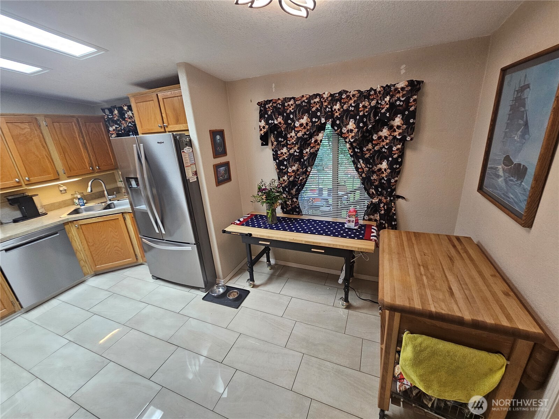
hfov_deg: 106.2
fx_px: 210
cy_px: 210
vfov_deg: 89.9
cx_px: 280
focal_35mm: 13
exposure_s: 1/60
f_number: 2.2
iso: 160
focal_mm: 2.2
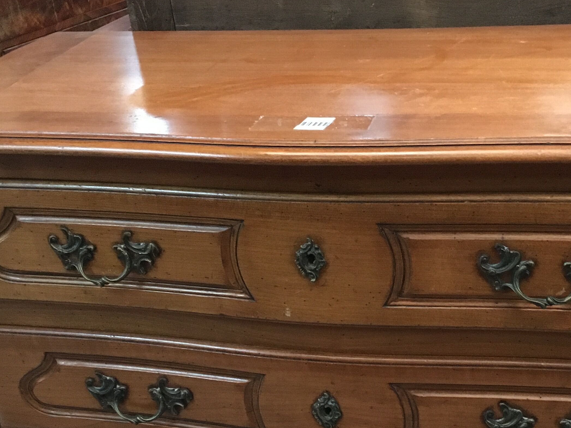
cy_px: 335
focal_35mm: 56
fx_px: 924
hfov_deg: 34.1
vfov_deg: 25.7
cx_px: 376
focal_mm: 4.15
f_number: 2.2
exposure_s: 1/17
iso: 320
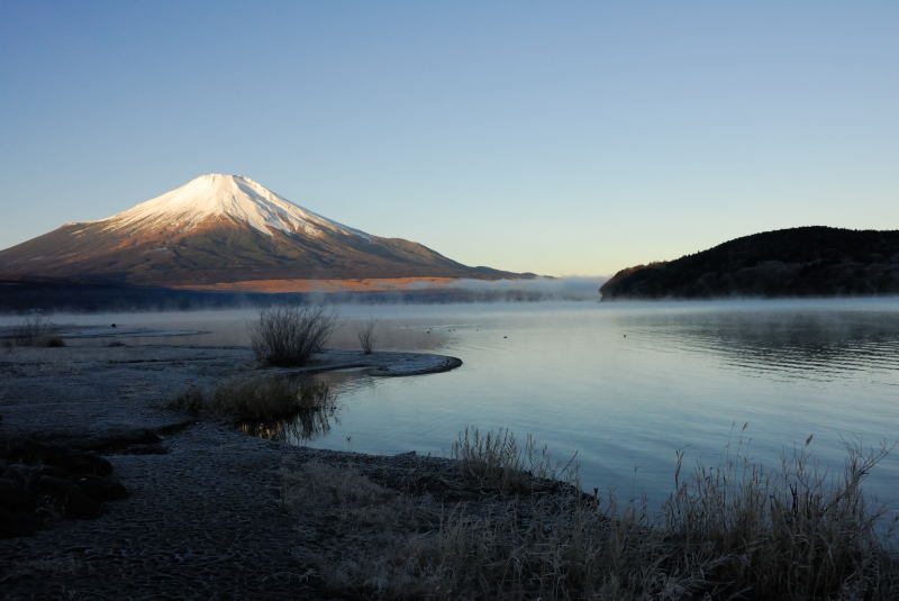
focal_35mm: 30
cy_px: 300
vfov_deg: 43.7
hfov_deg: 61.9
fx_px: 750
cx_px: 450
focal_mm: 20
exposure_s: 1/160
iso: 400
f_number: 11
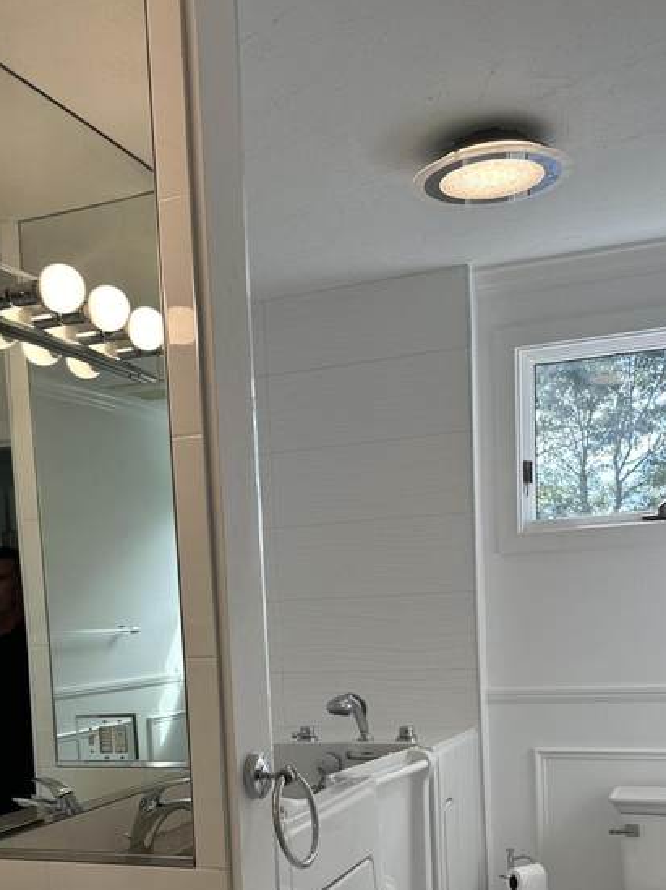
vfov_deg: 42.7
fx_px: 1079
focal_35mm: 42
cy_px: 720
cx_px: 310
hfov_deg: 34.3
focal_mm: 6.86
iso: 80
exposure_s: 1/404
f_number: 1.78
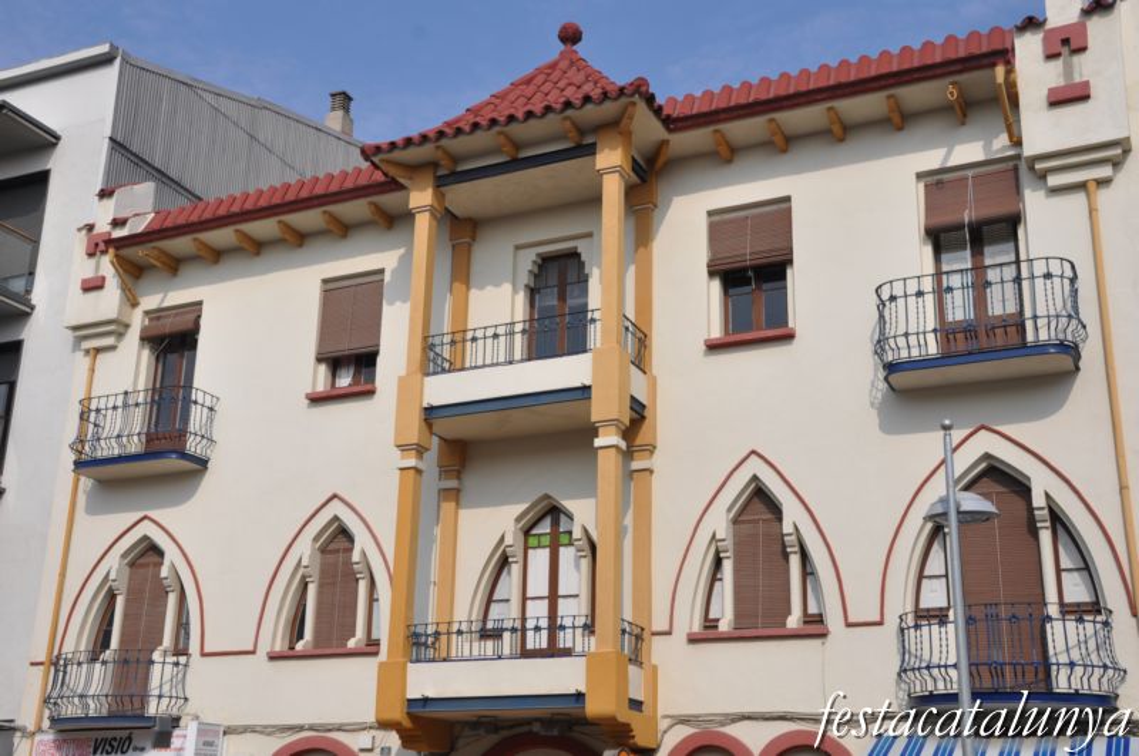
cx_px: 570
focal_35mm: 42
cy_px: 378
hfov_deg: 46.5
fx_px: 1327
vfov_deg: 31.8
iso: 200
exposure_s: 1/400
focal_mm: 28
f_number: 10
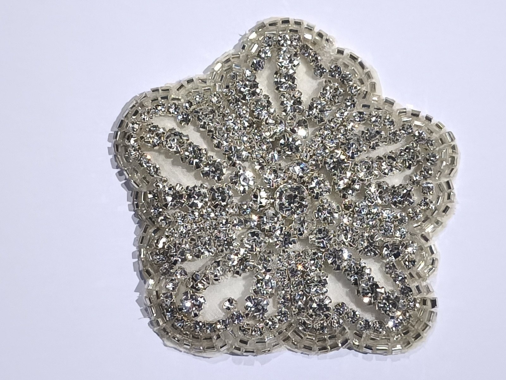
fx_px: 1184
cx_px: 253
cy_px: 190
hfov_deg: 24.1
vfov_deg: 18.2
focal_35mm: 81
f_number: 1.6
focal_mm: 6.57
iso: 2000
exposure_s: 1/3805
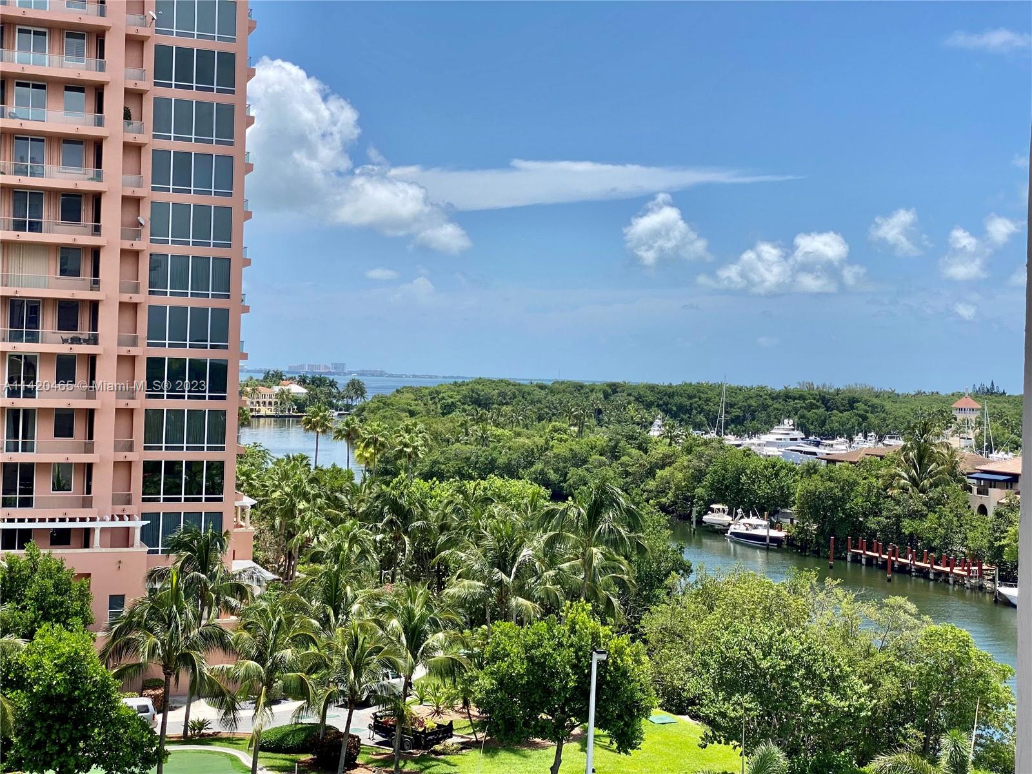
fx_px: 1550
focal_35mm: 52
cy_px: 387
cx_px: 516
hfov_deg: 36.8
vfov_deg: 28.0
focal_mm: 6
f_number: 2
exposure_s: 1/1453
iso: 20
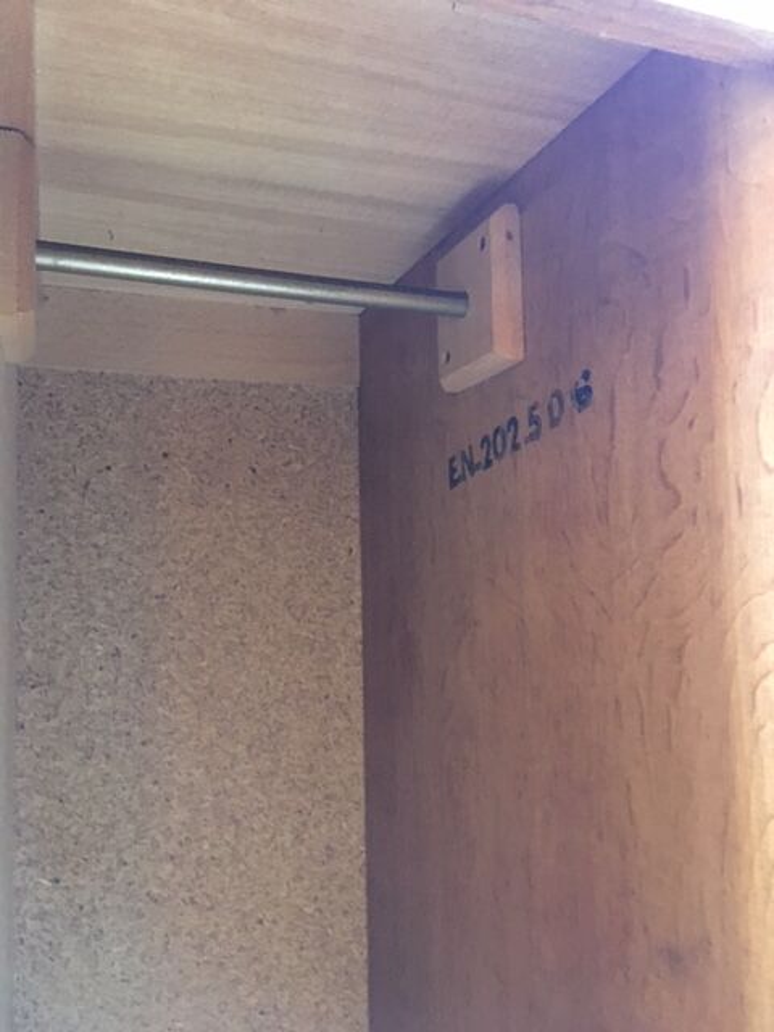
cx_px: 387
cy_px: 516
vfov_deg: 61.7
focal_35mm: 29
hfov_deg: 48.2
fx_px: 865
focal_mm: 4.15
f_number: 2.2
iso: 500
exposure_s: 1/17
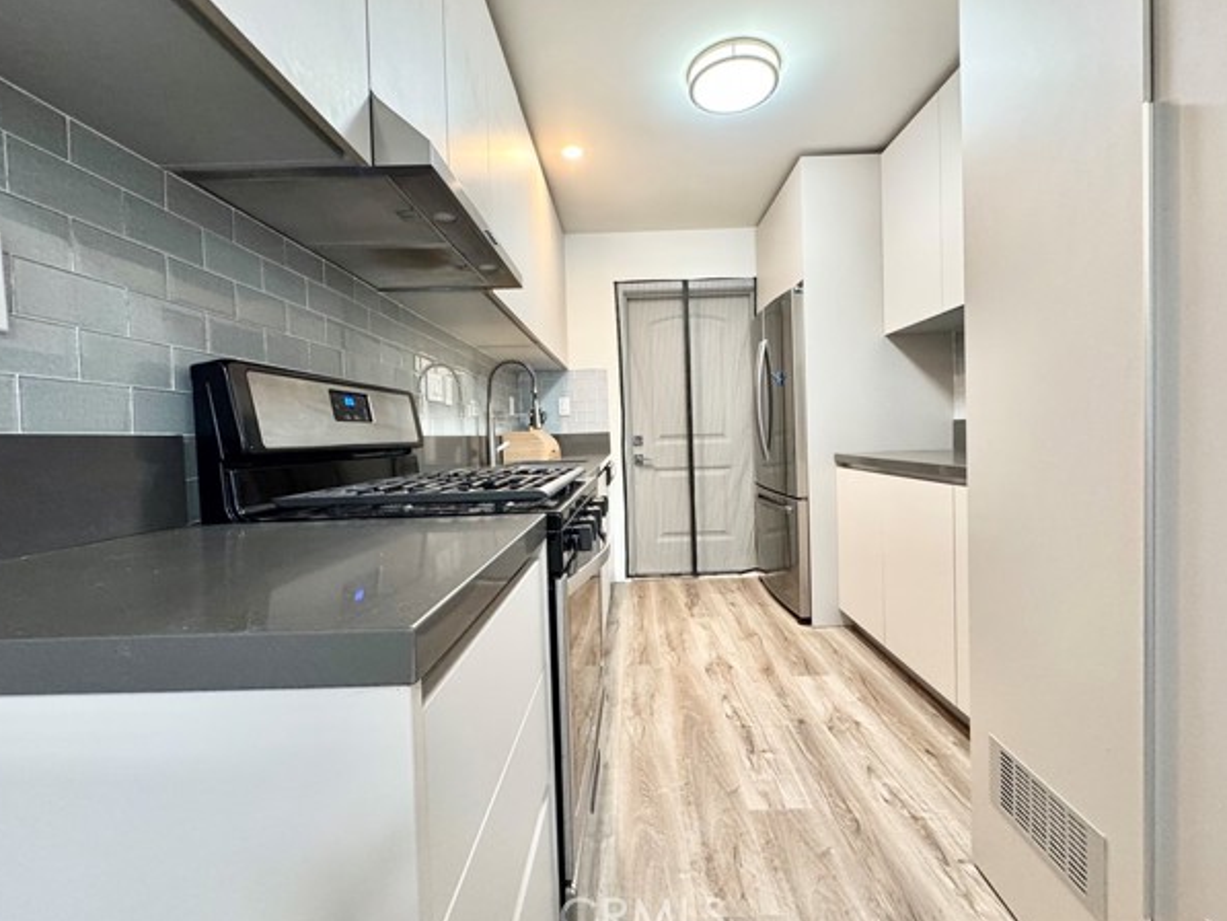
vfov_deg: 81.8
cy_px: 452
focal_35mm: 15
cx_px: 627
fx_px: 532
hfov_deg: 98.1
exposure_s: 1/60
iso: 500
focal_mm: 2.22
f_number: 2.2
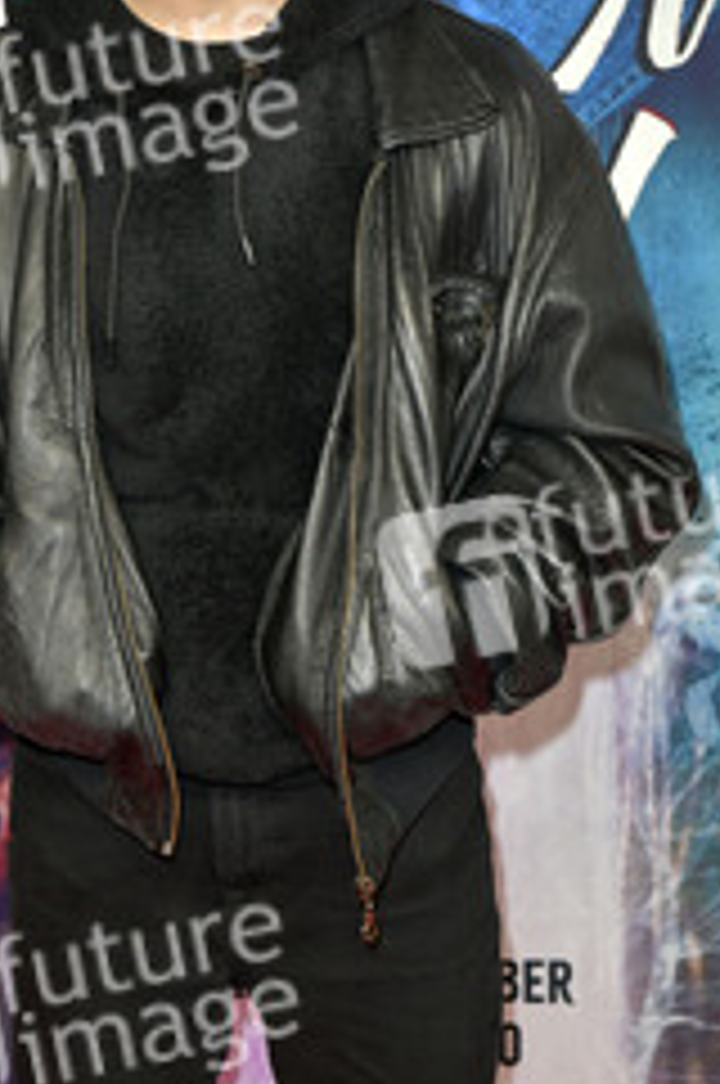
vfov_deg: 19.8
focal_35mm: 103
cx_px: 198
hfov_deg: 13.2
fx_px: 3099
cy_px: 337
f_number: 7.1
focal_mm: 62
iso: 1600
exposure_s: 1/250
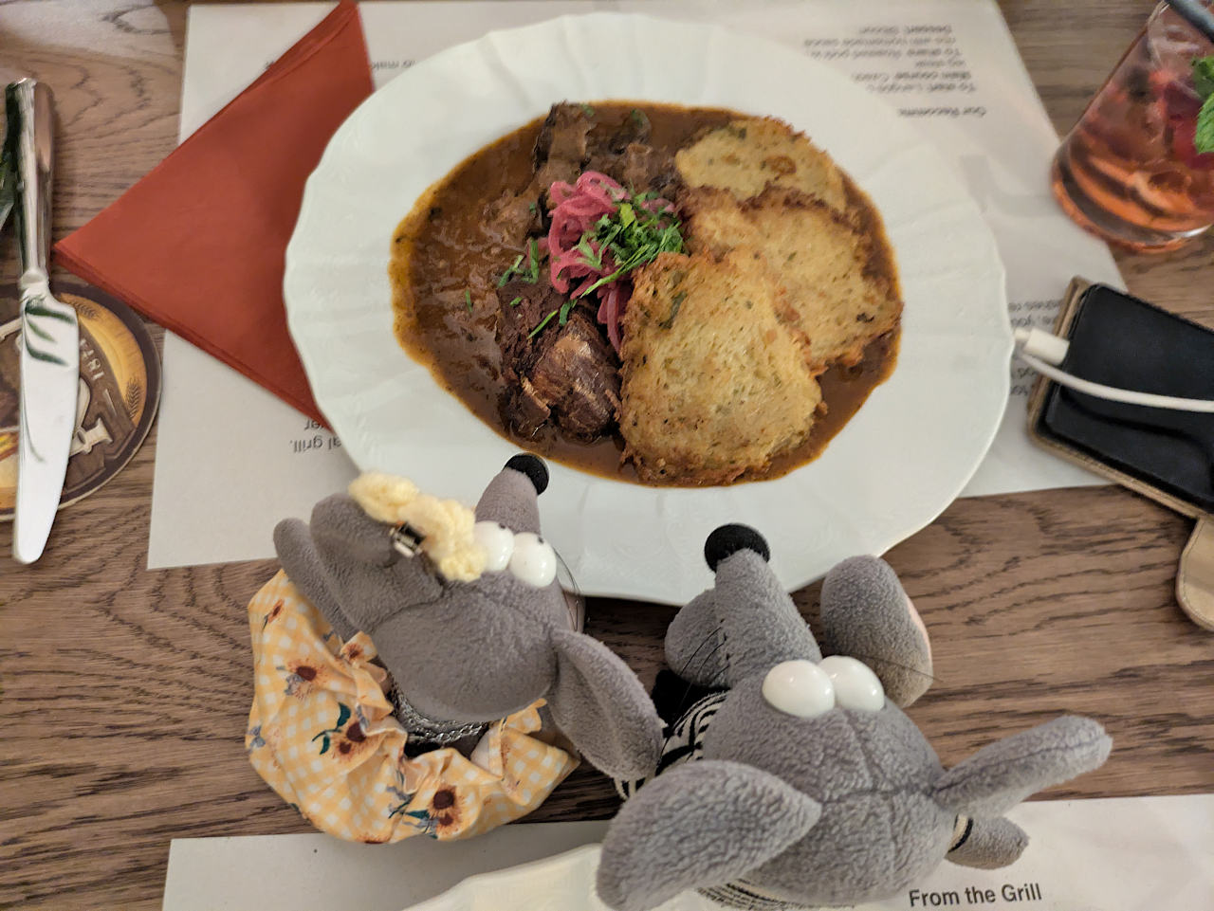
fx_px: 877
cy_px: 456
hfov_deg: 69.4
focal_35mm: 25
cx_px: 607
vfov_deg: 54.9
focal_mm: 5.43
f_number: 1.89
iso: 831
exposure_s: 1/25
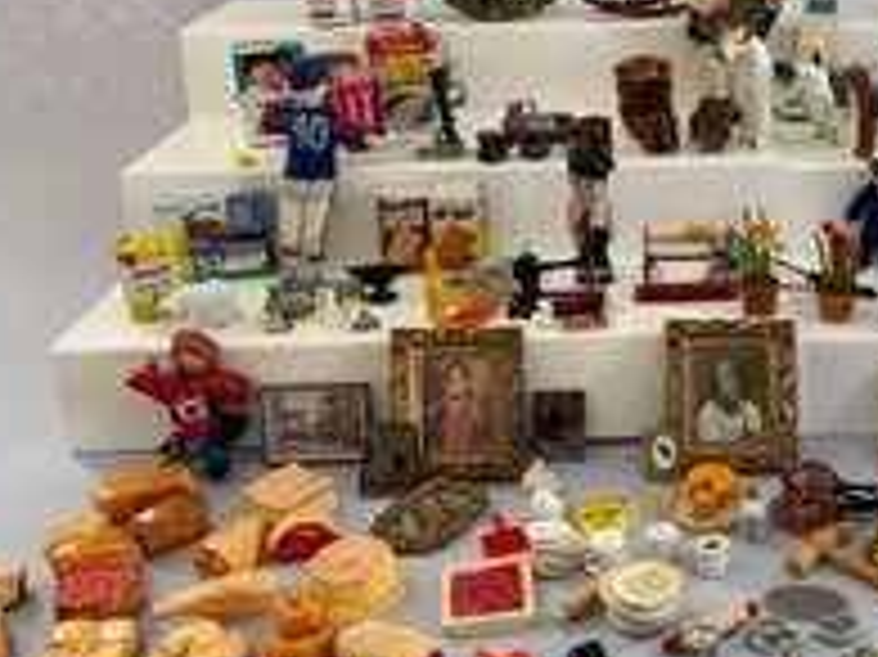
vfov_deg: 28.5
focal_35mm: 51
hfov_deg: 36.2
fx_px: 1293
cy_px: 295
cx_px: 709
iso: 64
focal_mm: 3
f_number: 1.8
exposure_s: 1/61
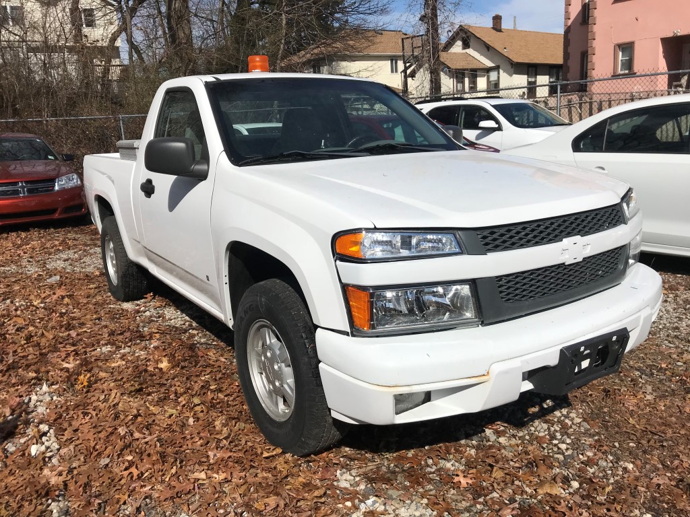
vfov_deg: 49.7
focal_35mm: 28
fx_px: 558
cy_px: 258
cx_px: 345
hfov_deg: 63.4
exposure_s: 1/7407
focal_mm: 3.99
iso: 25
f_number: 1.8
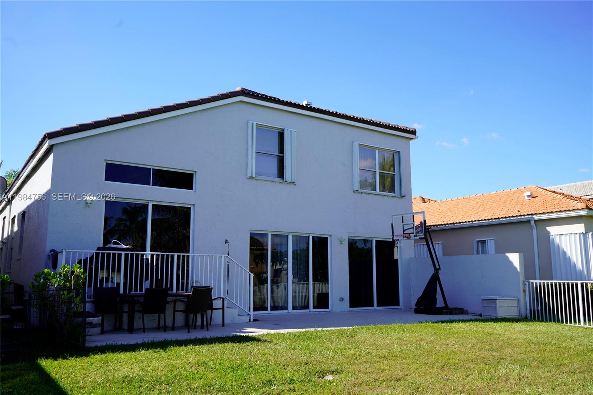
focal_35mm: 31
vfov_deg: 42.3
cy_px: 198
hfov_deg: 60.3
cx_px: 296
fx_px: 511
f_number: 9
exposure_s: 1/125
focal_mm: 31
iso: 100
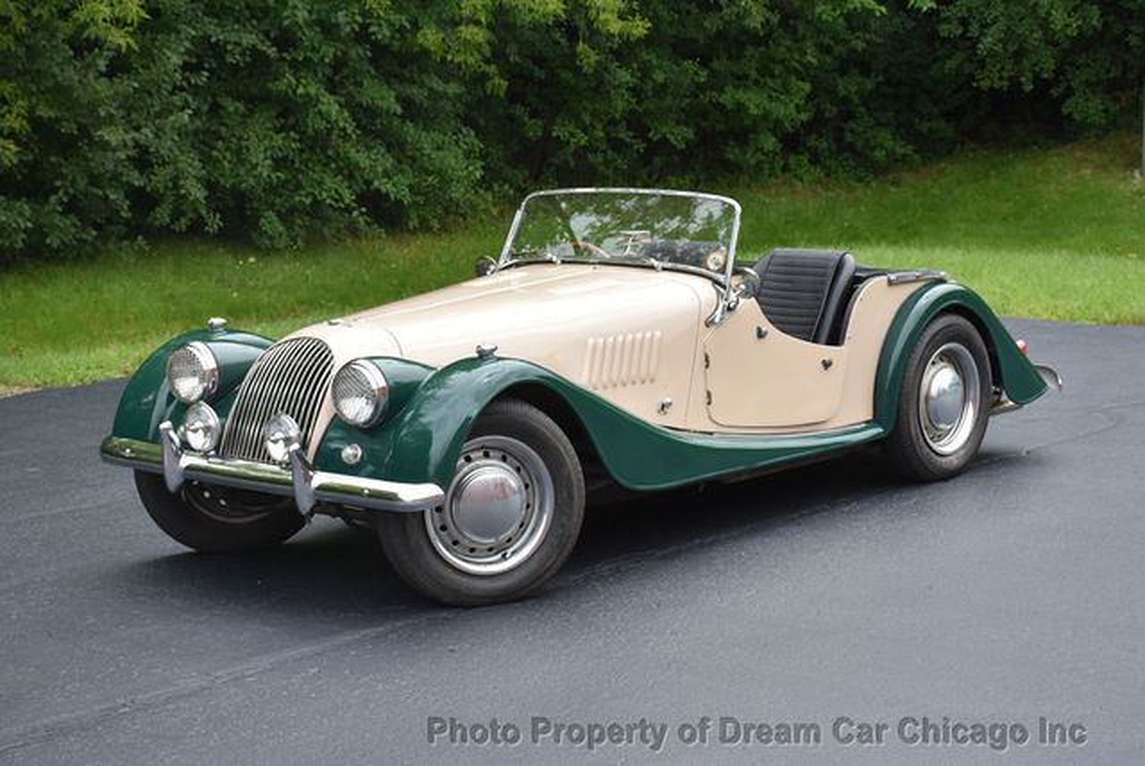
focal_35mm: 75
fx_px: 2388
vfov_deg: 18.2
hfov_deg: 27.0
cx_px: 572
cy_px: 383
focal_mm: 50
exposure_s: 1/500
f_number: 8
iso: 400
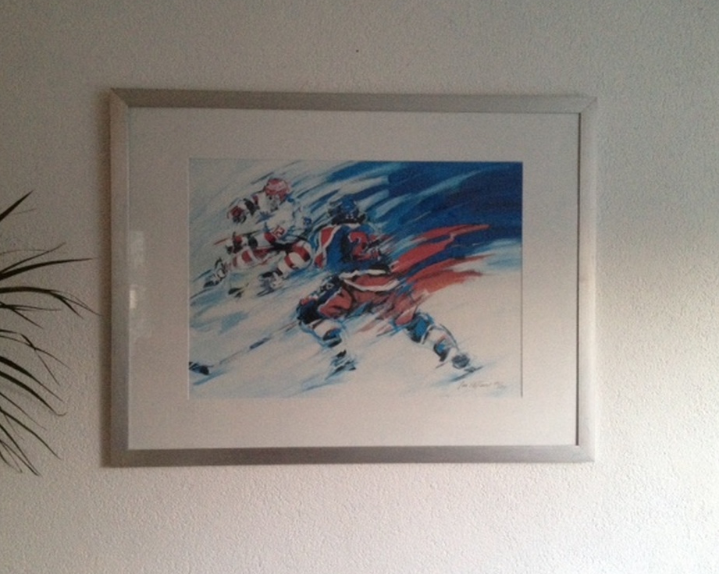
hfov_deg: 47.9
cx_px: 336
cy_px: 285
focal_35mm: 38
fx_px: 808
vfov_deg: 39.1
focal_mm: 4.28
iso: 400
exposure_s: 1/20
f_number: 2.4
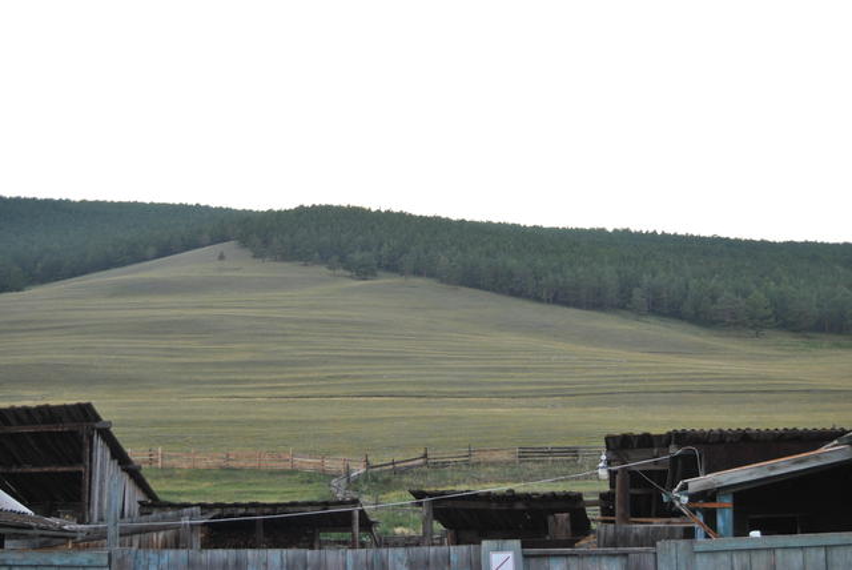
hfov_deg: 35.0
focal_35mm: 57
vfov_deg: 23.8
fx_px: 1350
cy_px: 285
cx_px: 426
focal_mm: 38
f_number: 4.8
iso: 200
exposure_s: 1/100
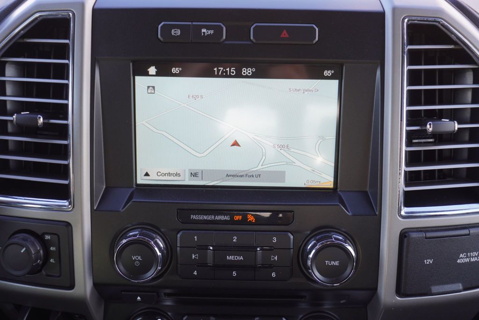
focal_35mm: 32
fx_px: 419
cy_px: 160
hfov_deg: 59.5
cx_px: 240
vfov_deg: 41.8
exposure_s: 1/60
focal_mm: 21
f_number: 4
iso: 100
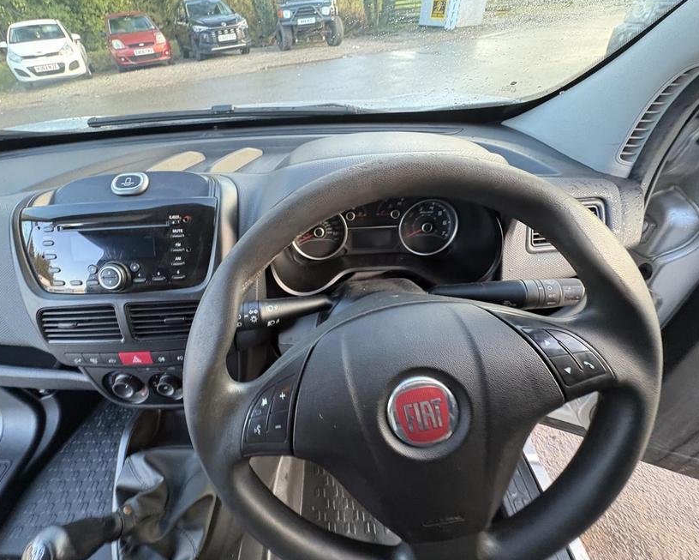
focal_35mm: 15
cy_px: 279
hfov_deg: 96.5
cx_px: 317
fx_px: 310
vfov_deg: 84.0
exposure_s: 1/60
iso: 400
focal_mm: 2.22
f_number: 2.2
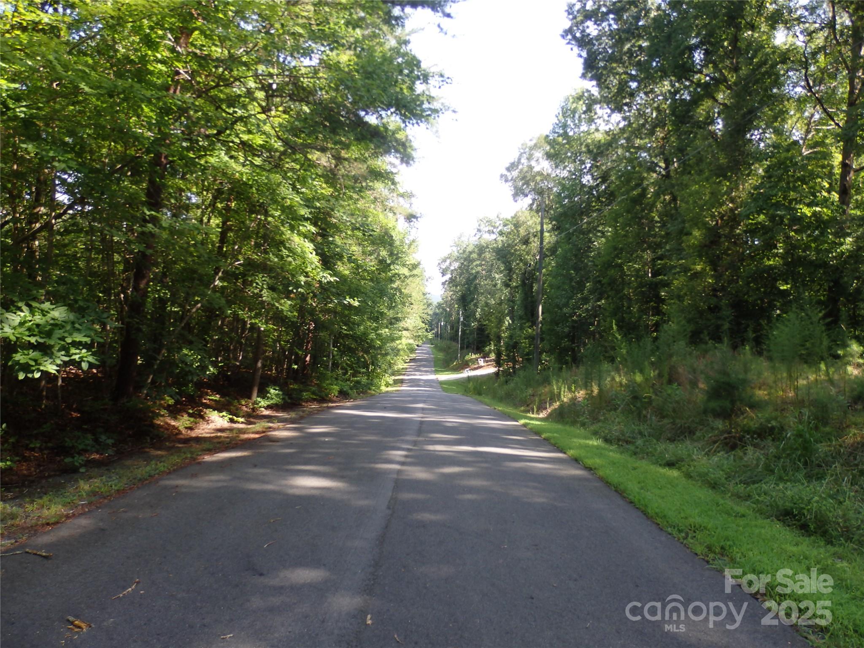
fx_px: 624
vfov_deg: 54.9
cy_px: 324
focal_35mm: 25
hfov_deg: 69.4
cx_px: 432
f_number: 3
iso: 100
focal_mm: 4.5
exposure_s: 1/160
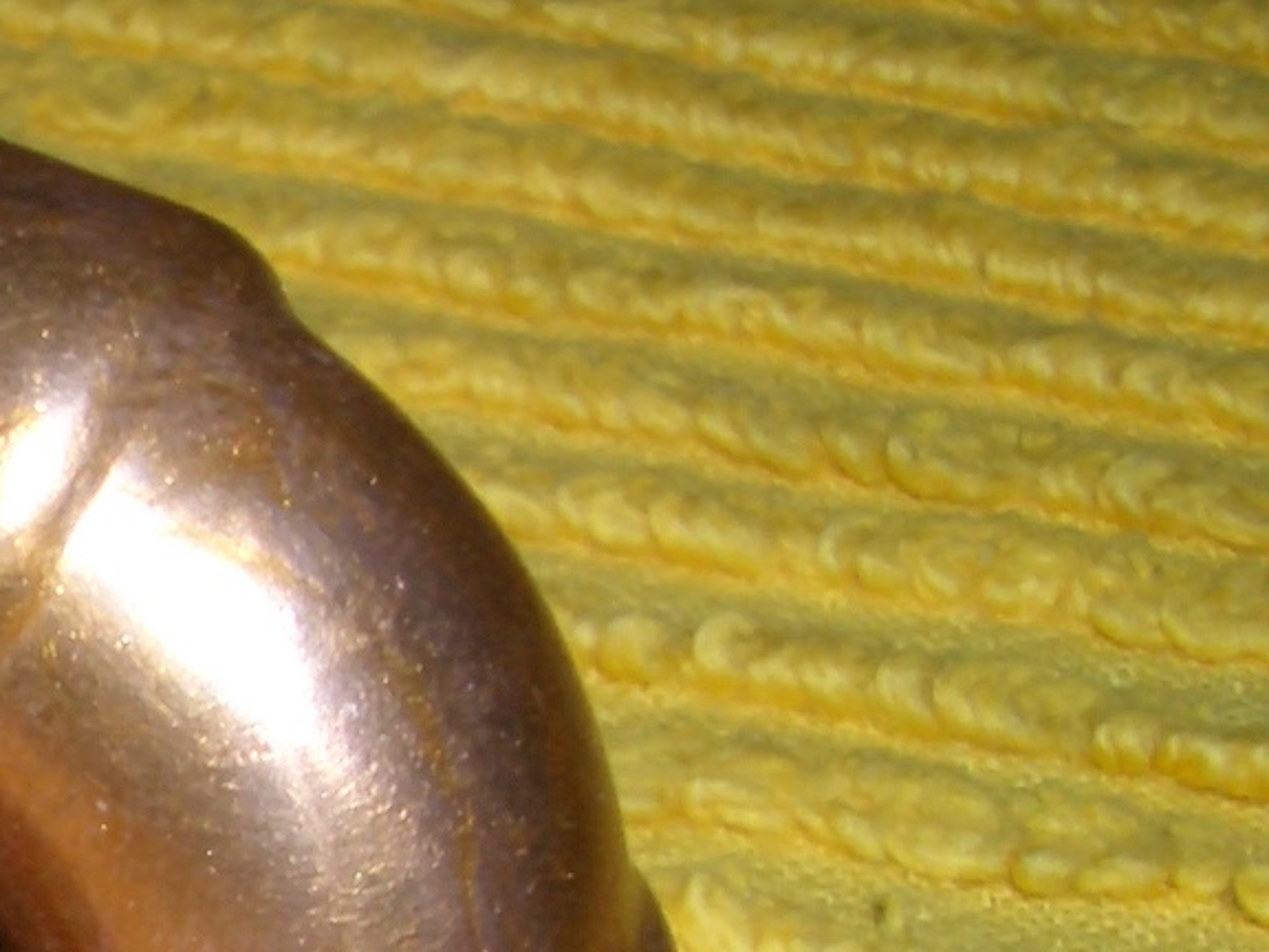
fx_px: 5132
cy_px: 1122
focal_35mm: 140
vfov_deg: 10.4
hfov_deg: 12.6
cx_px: -1150
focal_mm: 5.8
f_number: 4.3
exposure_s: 1/60
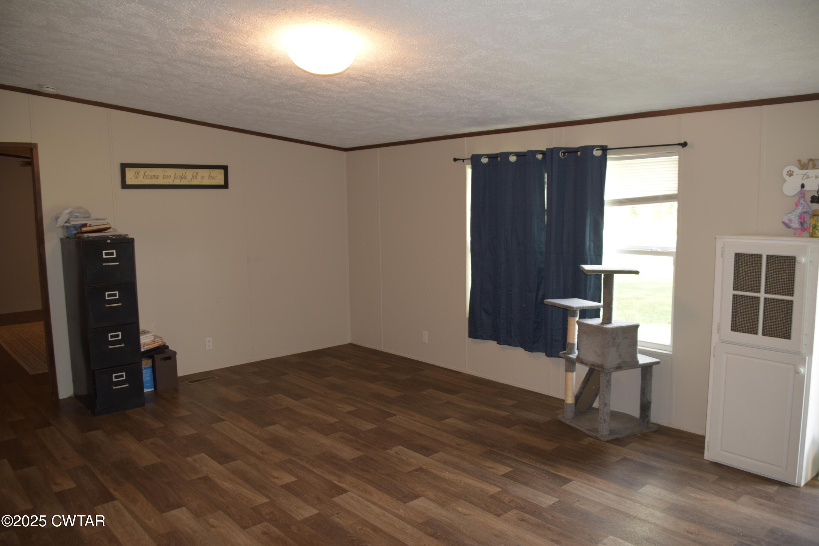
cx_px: 410
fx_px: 614
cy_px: 273
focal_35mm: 27
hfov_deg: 67.4
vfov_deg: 47.9
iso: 400
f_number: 3.5
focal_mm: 18
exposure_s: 1/60
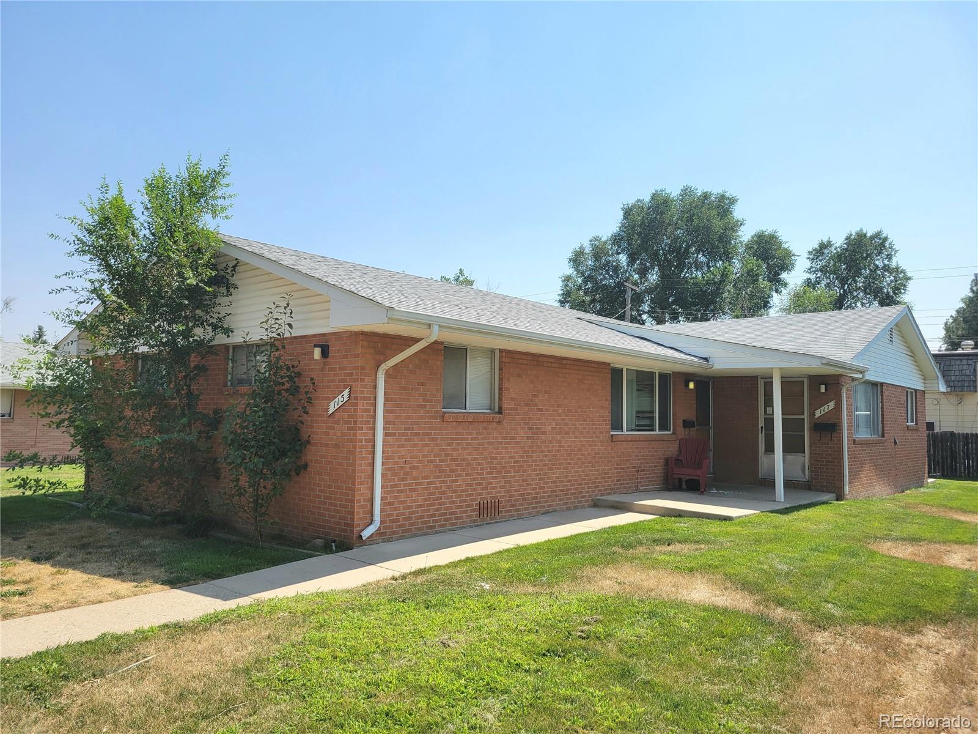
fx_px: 735
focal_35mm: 26
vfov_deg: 53.1
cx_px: 489
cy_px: 367
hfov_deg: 67.3
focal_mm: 5.4
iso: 40
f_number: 1.8
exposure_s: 1/2500
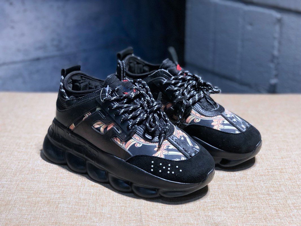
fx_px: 496
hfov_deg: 33.8
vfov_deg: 25.7
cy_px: 113
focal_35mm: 57
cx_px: 150
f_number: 2.8
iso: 50
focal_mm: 6.6
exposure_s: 1/33
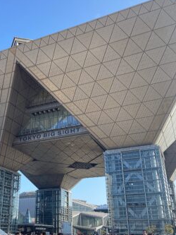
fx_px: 264
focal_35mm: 39
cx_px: 60
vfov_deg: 47.7
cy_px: 135
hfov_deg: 36.5
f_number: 1.8
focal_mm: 4.25
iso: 32
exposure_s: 1/1103
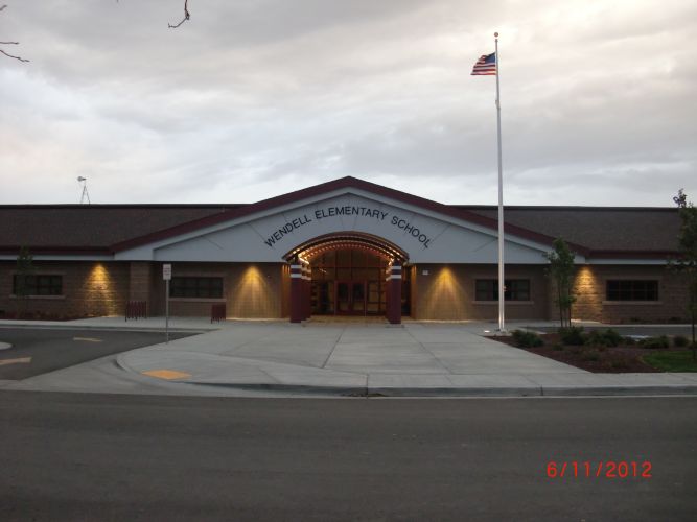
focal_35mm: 36
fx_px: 725
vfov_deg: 39.6
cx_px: 348
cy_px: 261
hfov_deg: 51.4
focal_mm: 6.3
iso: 200
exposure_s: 1/60
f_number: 2.8
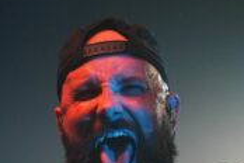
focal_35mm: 331
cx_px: 22
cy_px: 226
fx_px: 2243
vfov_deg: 4.1
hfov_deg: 6.2
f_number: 4.5
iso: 500
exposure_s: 1/80
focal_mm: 50
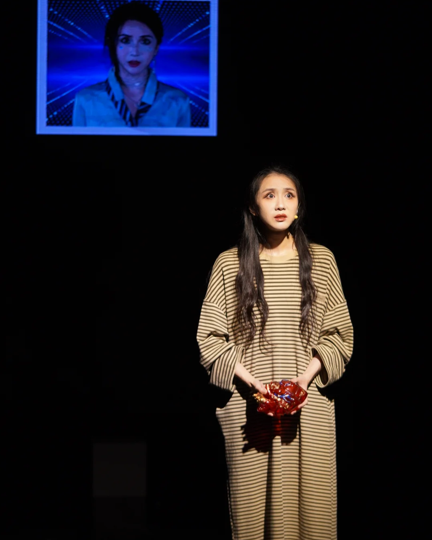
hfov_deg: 10.1
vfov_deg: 12.6
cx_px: 217
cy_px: 231
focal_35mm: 153
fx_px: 2446
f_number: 2.8
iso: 250
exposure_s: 1/160
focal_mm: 90
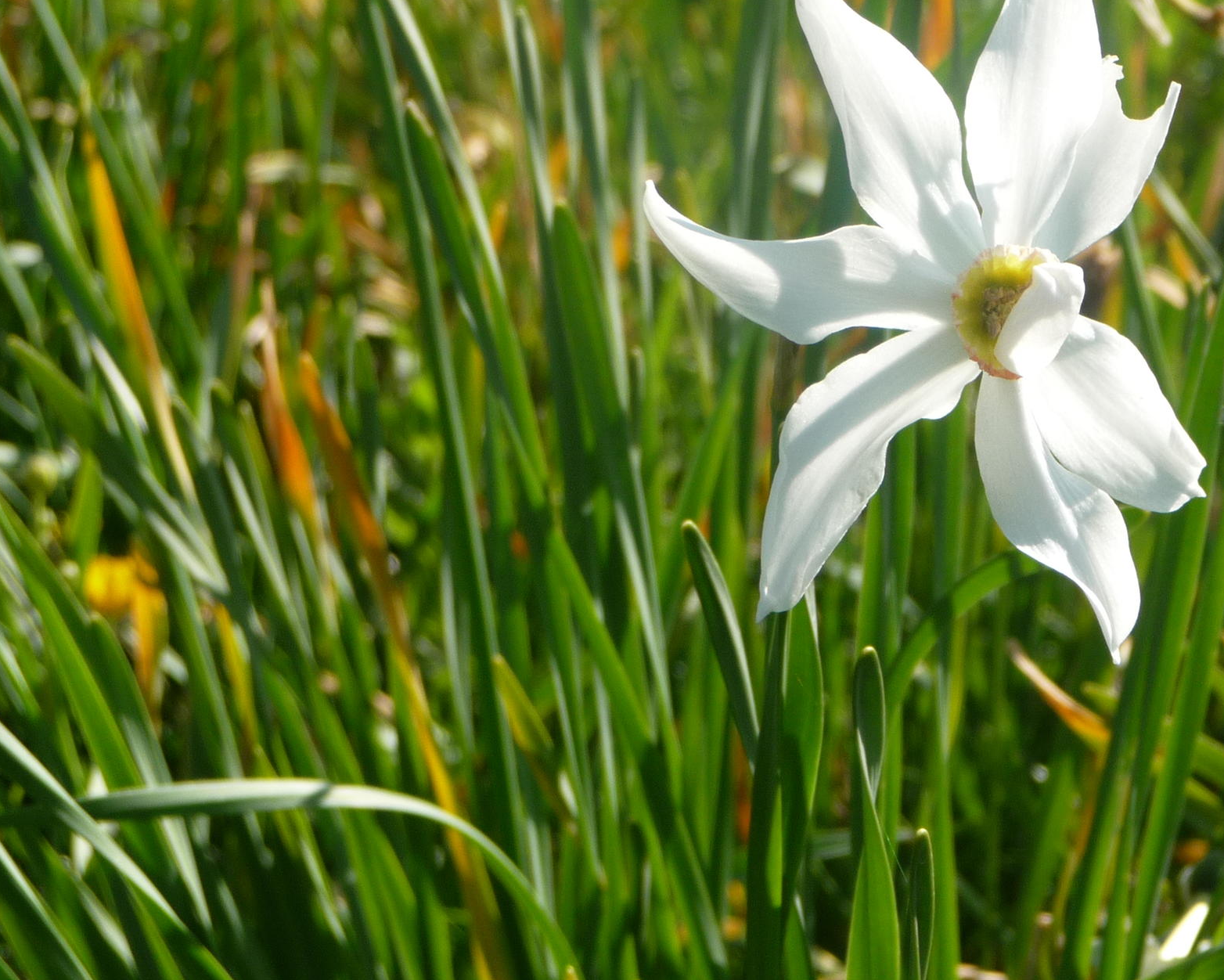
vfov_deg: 13.4
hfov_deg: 16.6
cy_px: 349
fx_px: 4167
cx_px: 959
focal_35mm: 115
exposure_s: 1/400
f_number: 4.6
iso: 100
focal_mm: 12.2
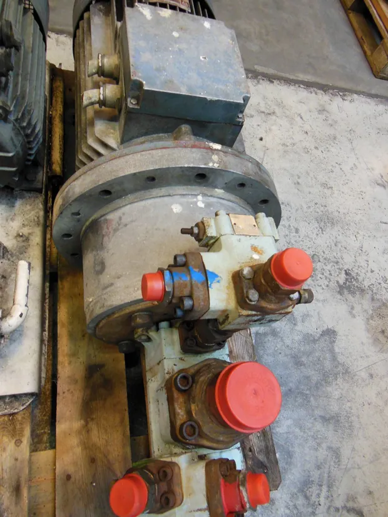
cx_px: 194
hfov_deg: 54.9
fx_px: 374
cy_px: 258
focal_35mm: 25
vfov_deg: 69.4
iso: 400
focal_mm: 4.5
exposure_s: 1/30
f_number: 3.5
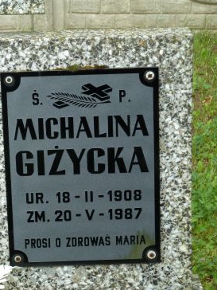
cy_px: 177
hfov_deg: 10.8
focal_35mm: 137
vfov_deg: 14.4
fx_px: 1145
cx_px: 76
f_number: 4.3
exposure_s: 1/50
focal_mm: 17
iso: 80
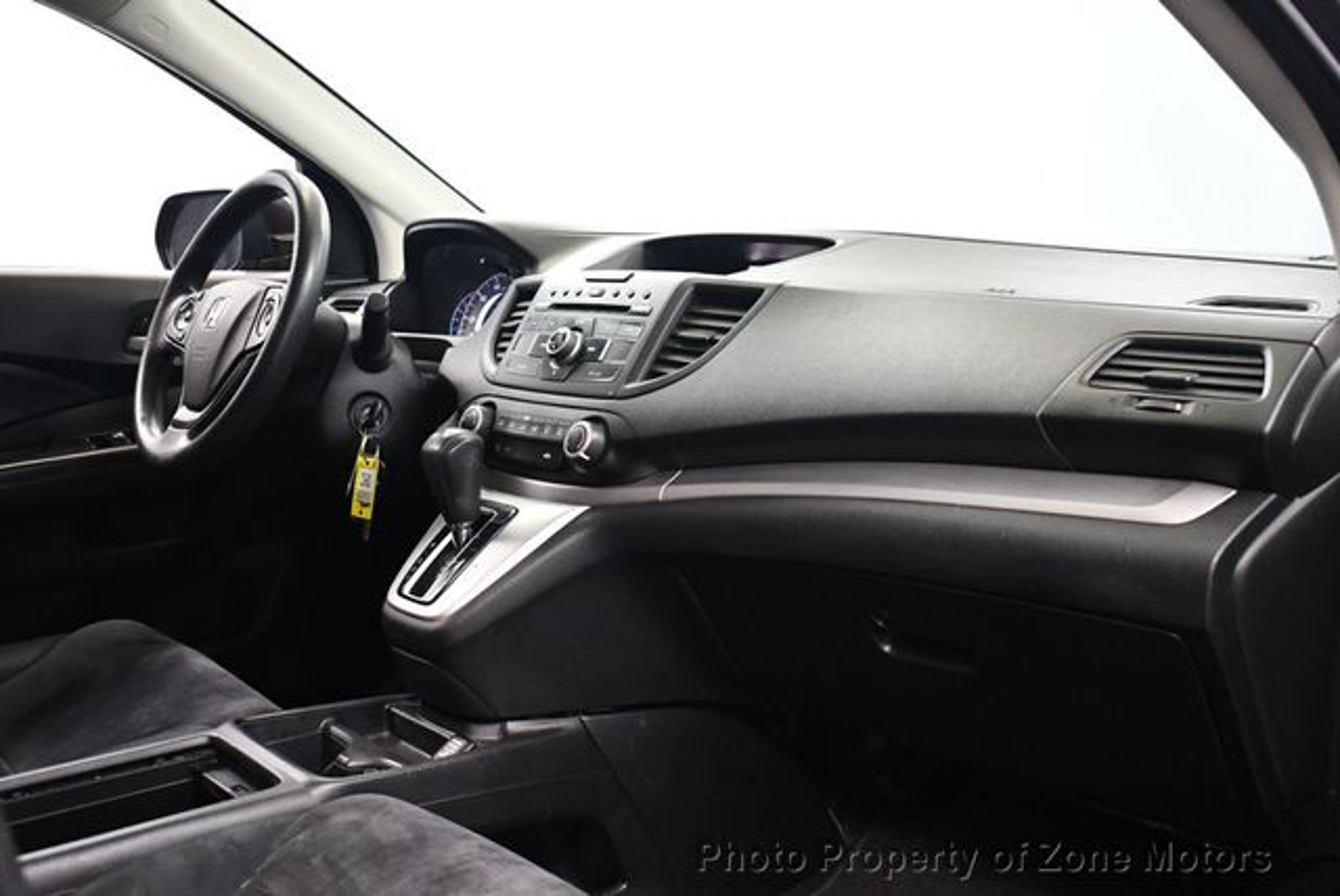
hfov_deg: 53.1
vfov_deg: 36.9
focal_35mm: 36
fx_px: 1341
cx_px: 670
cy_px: 448
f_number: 3.5
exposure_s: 1/80
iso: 3200
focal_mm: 18
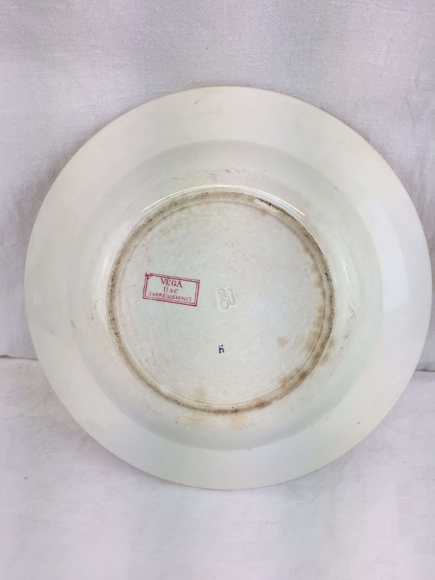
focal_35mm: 29
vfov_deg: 61.7
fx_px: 486
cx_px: 218
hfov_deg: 48.2
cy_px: 290
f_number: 2.2
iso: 32
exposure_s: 1/280
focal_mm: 4.15
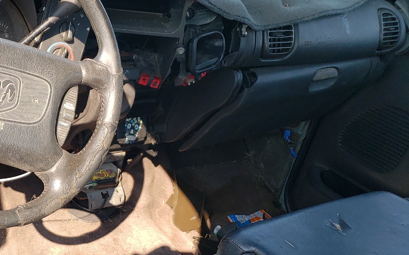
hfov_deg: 39.3
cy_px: 191
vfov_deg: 26.5
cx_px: 53
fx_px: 535
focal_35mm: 48
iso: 50
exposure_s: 1/455
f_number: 1.5
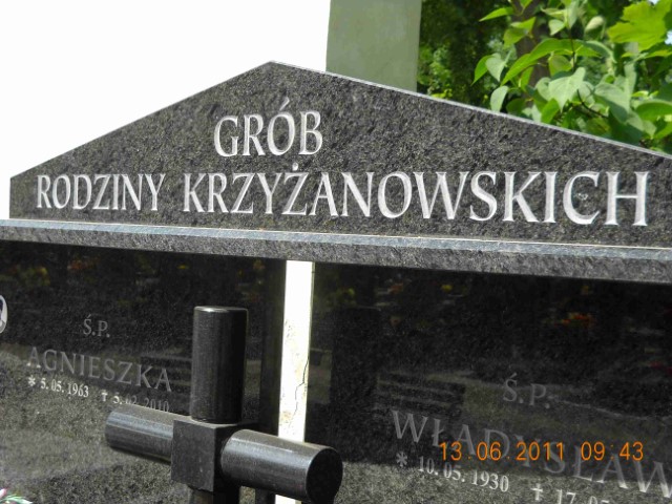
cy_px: 252
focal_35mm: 48
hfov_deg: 39.7
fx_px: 932
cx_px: 336
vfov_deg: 30.3
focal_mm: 7.88
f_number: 3.3
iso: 64
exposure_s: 1/284
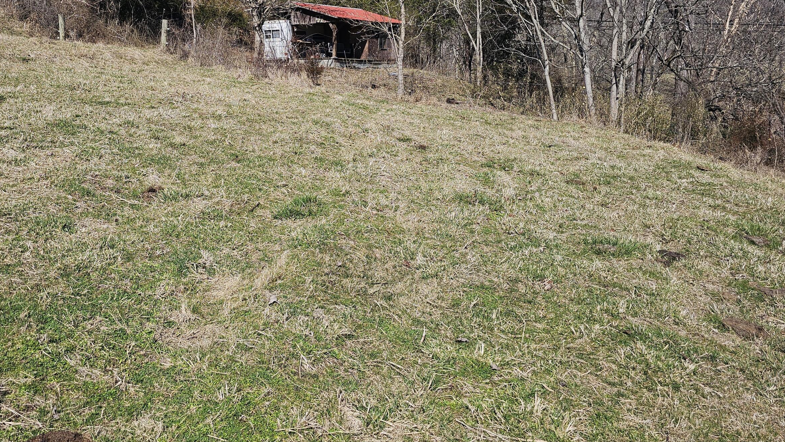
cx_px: 306
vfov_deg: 35.4
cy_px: 84
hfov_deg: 60.4
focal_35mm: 32
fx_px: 666
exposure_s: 1/1402
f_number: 1.7
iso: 16
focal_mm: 6.3
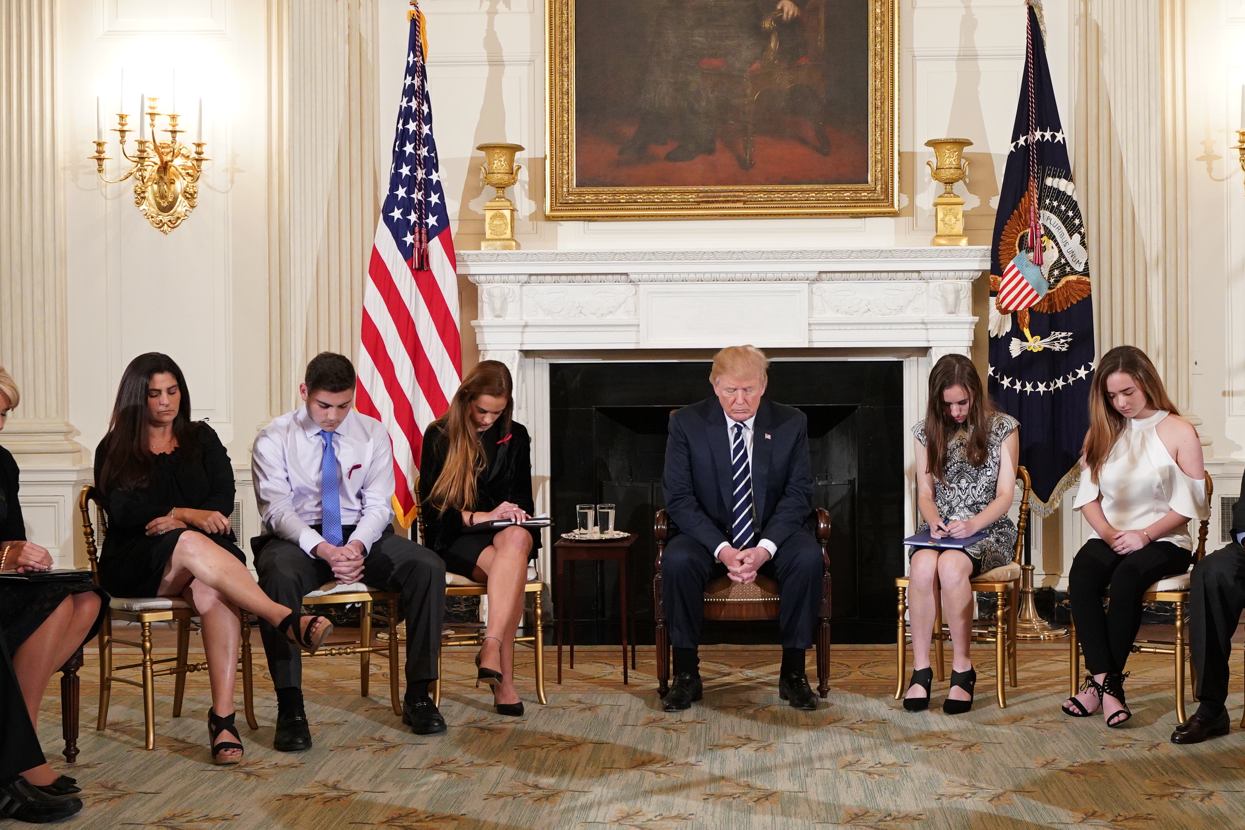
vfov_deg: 28.1
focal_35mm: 48
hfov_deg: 41.0
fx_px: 1660
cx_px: 726
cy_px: 386
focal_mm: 29
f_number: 3.5
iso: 3200
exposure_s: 1/160
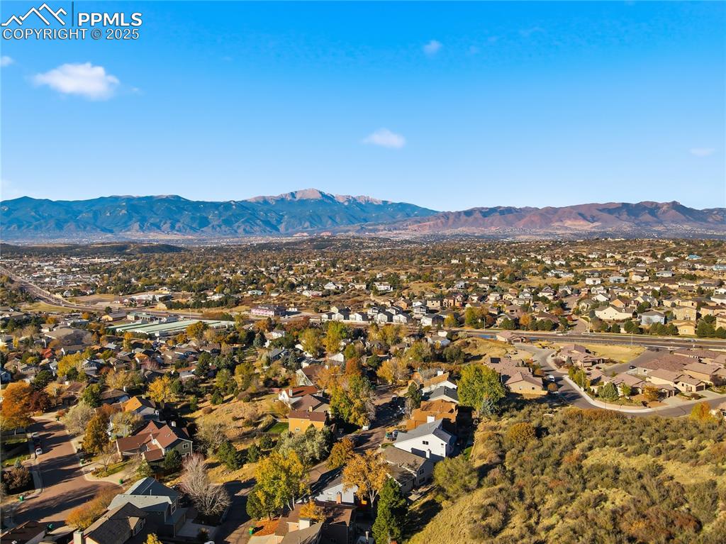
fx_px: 503
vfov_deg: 56.8
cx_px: 363
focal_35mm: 24
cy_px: 272
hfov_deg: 71.6
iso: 100
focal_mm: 4.5
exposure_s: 1/2000
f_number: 2.8
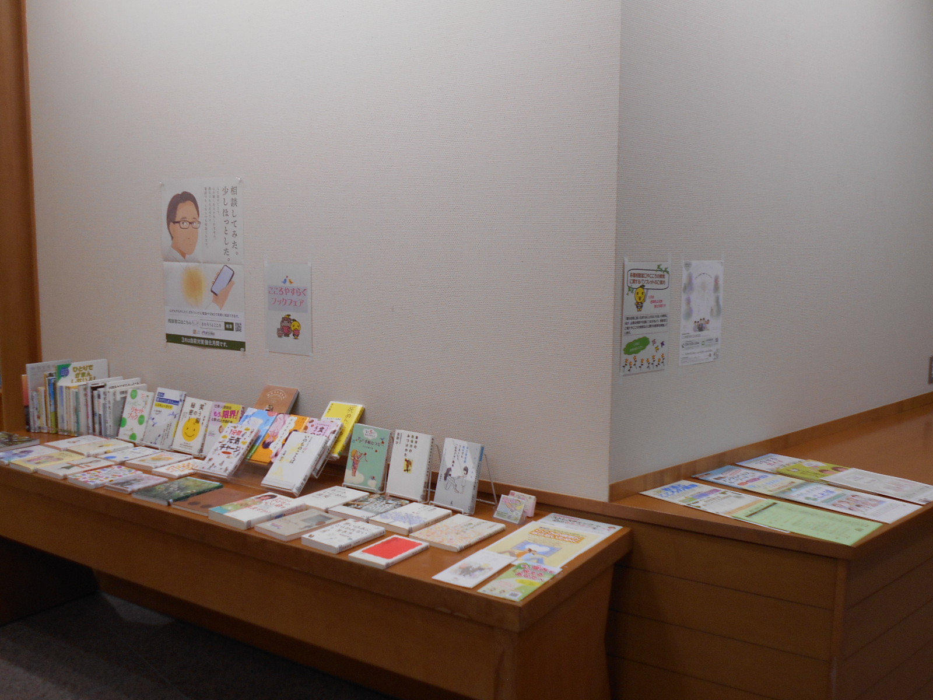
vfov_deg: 44.2
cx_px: 466
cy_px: 350
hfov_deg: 56.8
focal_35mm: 32
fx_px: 862
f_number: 3.6
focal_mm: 5.8
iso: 100
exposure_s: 1/30
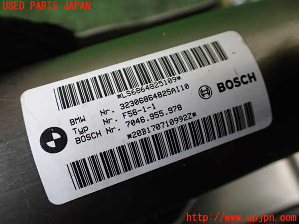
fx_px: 259
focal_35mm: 30
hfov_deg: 60.0
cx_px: 150
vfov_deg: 46.8
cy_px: 112
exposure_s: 1/125
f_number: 2.3
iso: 320
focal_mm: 5.4
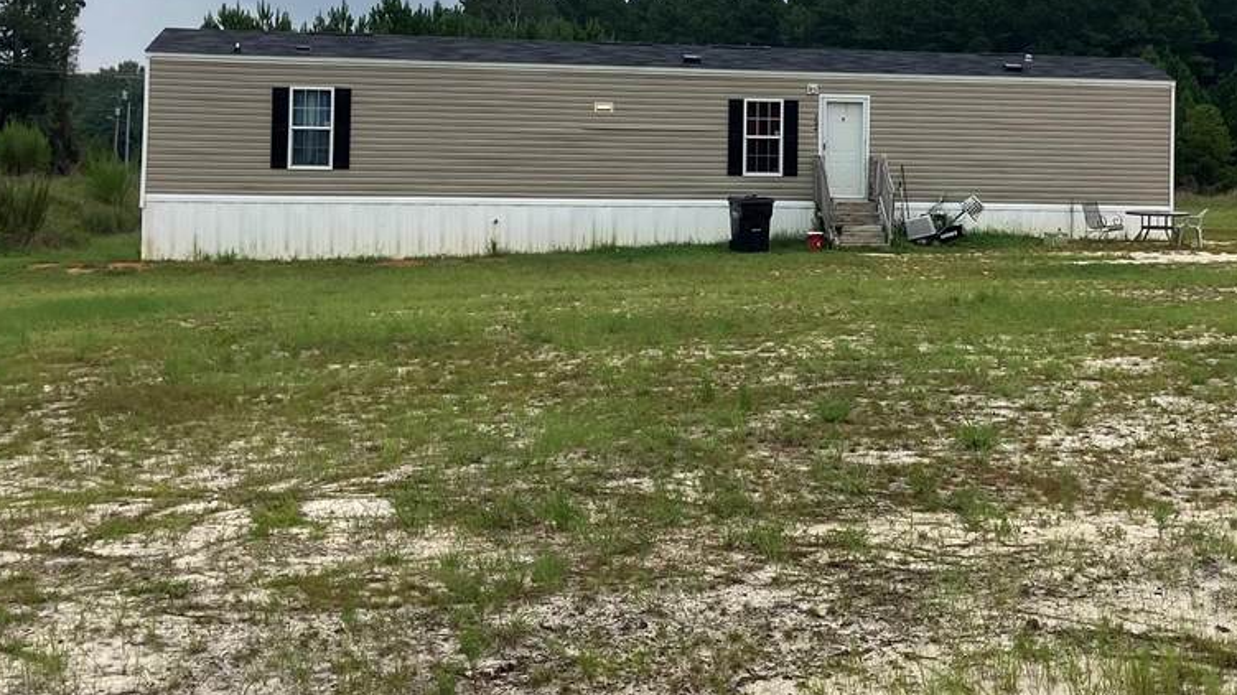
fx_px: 1705
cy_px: 122
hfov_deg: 39.3
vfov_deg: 22.7
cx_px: 850
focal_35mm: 52
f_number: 1.8
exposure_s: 1/3745
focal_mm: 3.99
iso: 32
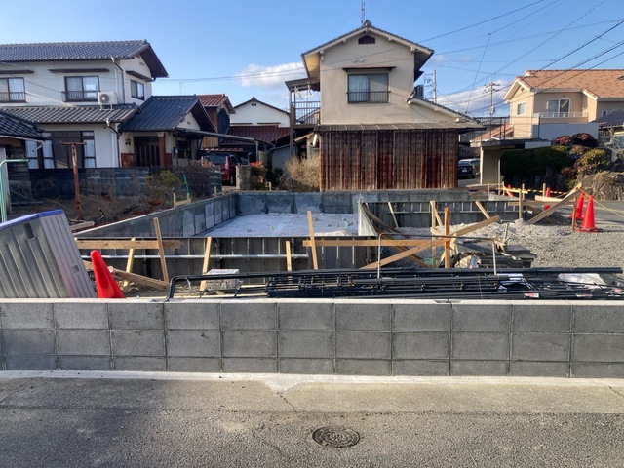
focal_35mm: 28
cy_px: 234
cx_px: 312
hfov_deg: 63.4
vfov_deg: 49.7
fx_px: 505
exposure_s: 1/783
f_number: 1.8
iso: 20
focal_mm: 3.99
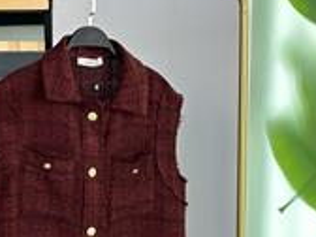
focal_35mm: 118
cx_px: 88
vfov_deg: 12.5
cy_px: 178
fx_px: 1077
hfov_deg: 16.6
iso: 64
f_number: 1.78
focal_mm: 6.86
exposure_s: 1/141
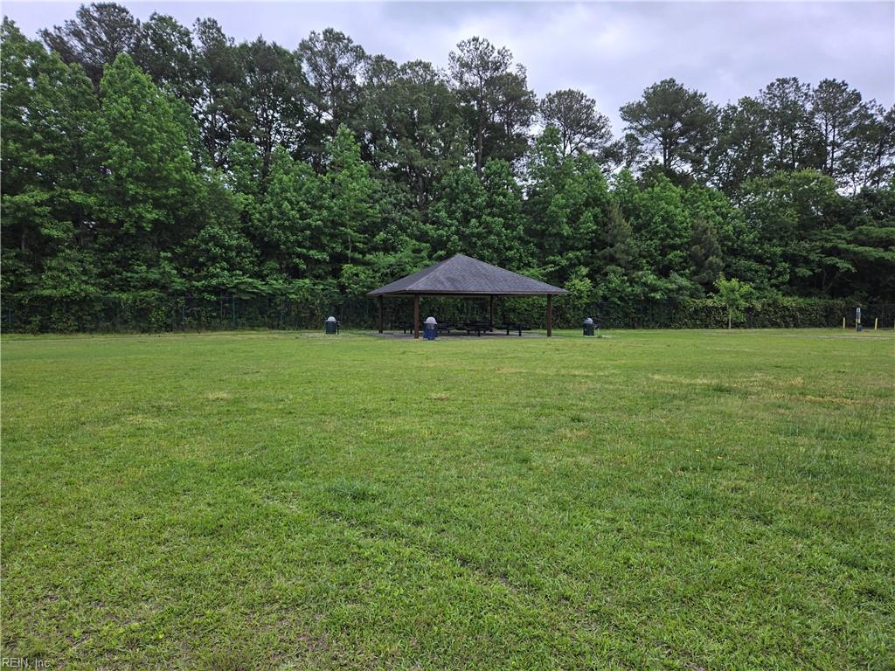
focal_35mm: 23
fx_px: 595
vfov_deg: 58.9
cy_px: 336
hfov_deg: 73.9
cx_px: 448
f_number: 1.8
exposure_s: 1/1132
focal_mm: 5.4
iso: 25
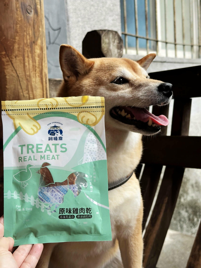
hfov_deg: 30.3
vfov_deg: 39.7
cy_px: 134
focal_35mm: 48
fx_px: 372
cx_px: 100
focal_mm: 6.86
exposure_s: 1/60
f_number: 1.78
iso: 125
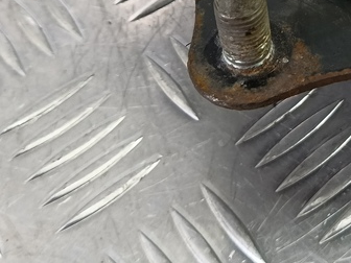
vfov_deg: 19.0
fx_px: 710
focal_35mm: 70
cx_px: 418
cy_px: -103
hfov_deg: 25.1
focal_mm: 4.11
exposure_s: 1/50
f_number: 1.6
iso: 144
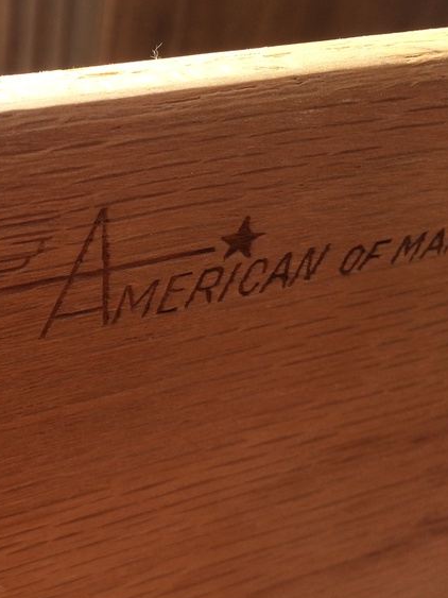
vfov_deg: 39.6
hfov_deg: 28.7
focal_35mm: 48
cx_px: 23
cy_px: 321
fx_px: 829
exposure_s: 1/483
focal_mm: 4.12
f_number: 2.2
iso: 32
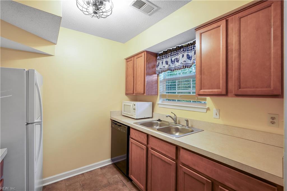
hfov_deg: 96.8
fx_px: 128
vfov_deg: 73.7
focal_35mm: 16
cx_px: 144
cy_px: 96
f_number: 4
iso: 100
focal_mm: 16
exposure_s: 1/1.67
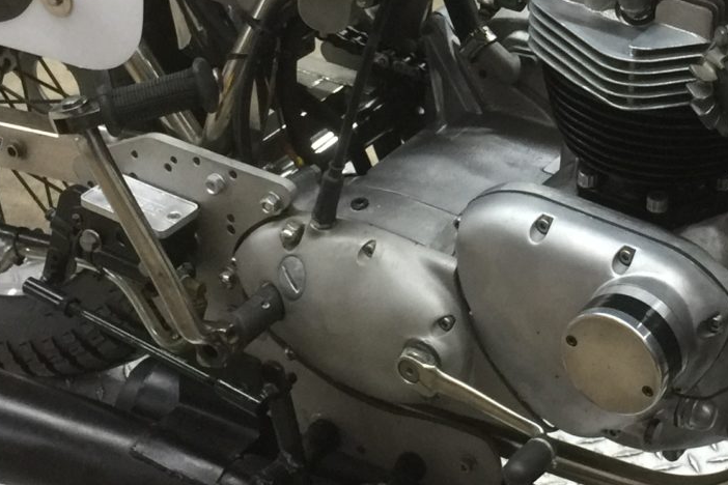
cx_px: 650
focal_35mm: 88
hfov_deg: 22.6
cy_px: -12
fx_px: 1779
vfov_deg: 15.2
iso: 100
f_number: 2.2
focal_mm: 4.15
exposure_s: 1/15
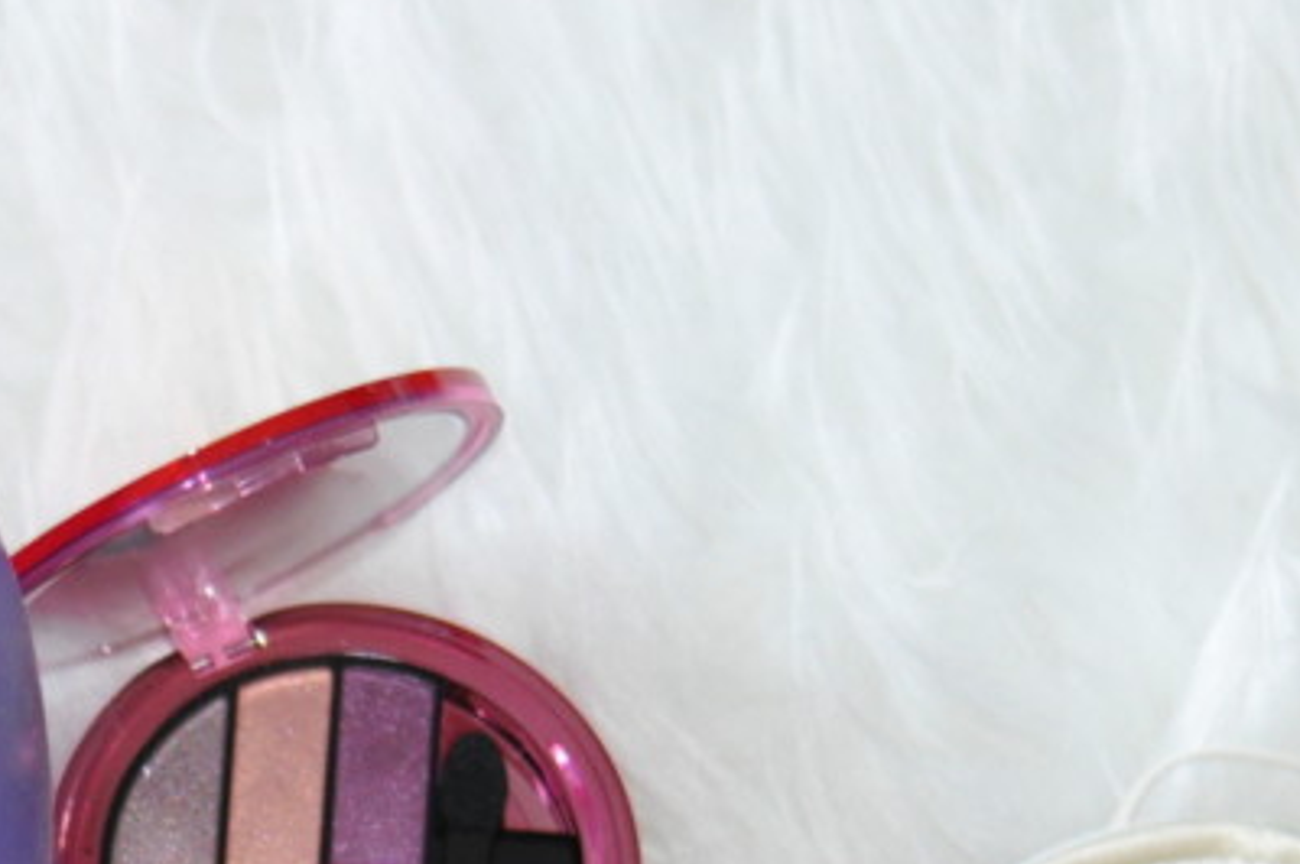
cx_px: -436
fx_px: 9742
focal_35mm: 270
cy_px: 1439
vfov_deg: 5.0
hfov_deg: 7.5
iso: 800
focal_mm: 50
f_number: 2.8
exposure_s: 1/60
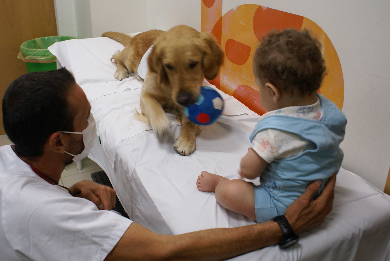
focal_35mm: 36
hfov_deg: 53.1
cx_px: 195
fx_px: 390
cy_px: 130
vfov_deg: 37.0
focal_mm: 24
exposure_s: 1/40
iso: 200
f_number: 4.5
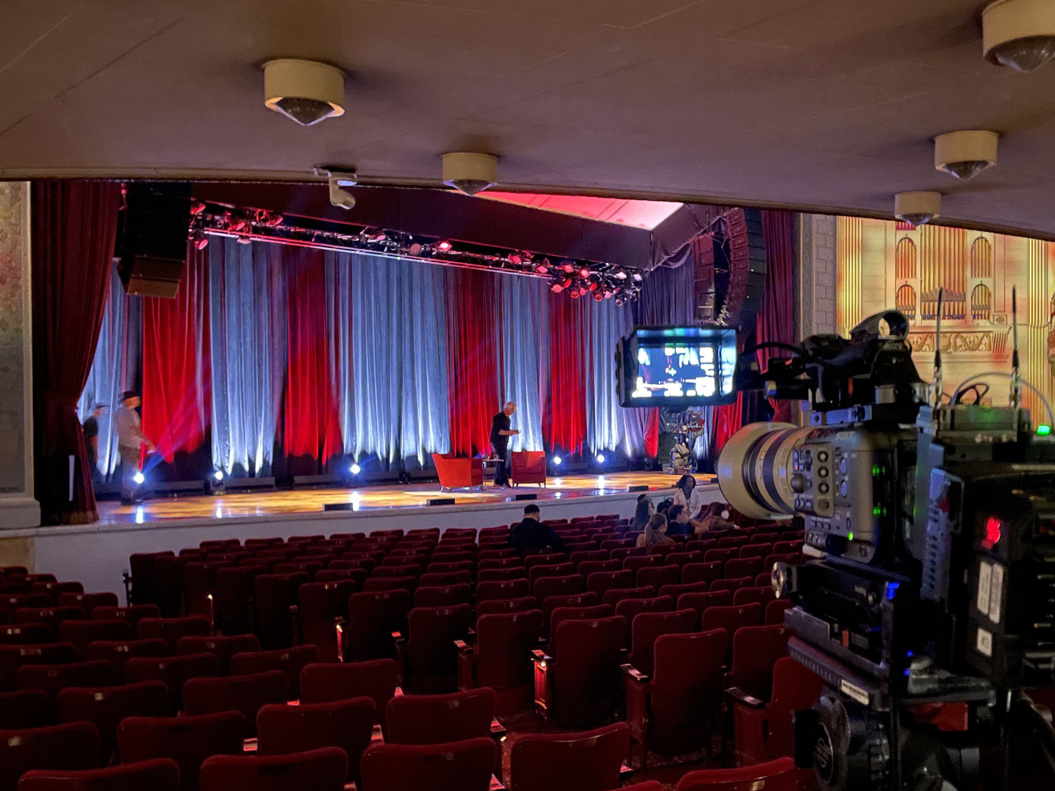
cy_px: 458
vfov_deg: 42.8
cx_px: 663
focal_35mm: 33
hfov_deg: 54.7
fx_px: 1006
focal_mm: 4.2
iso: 1600
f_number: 1.6
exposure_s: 1/8
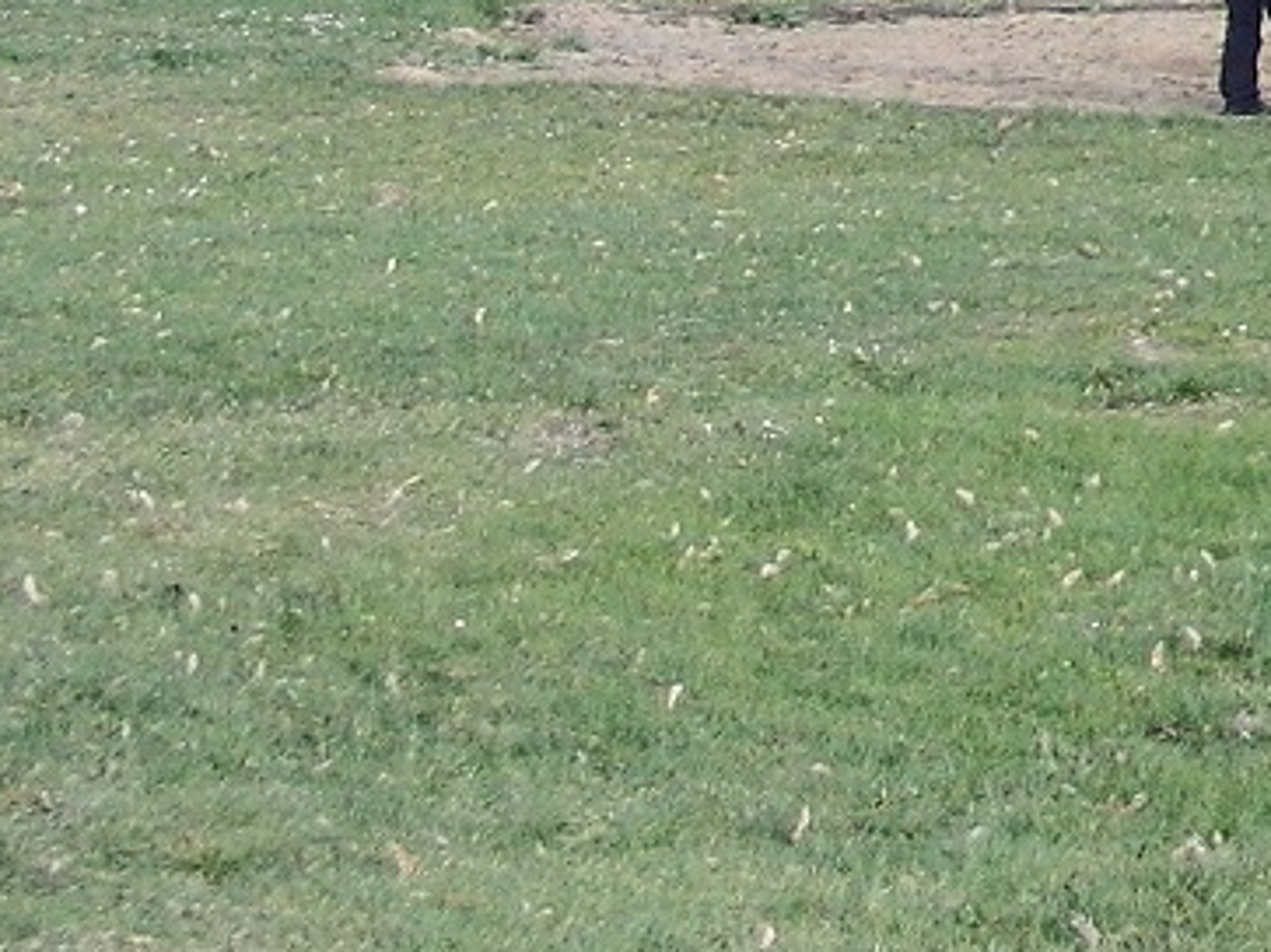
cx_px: 2591
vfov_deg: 8.3
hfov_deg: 10.3
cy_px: -469
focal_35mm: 176
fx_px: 6460
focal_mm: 6.42
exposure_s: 1/320
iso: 100
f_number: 3.6
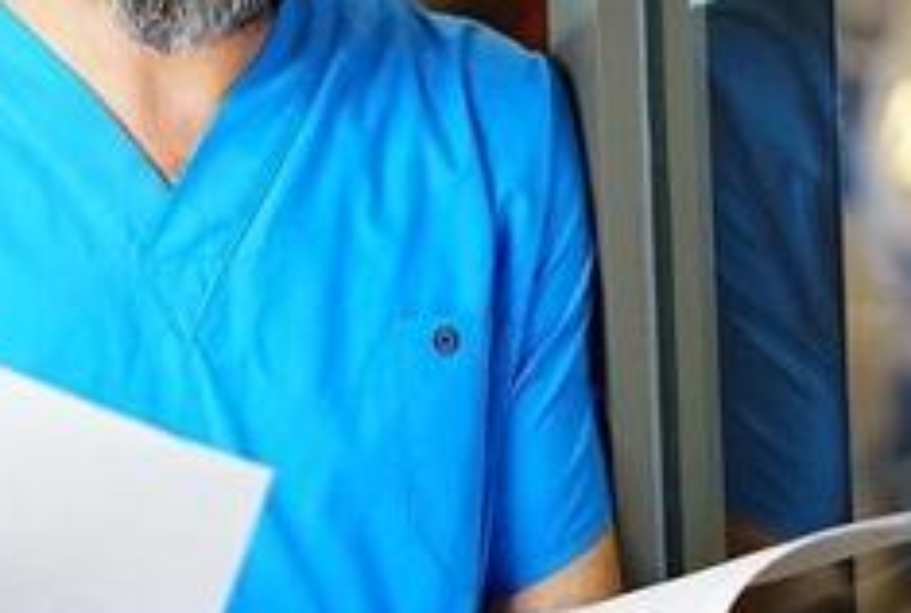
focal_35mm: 234
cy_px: 171
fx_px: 5937
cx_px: 392
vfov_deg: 5.9
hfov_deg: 8.8
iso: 1600
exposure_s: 1/500
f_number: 2.8
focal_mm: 90
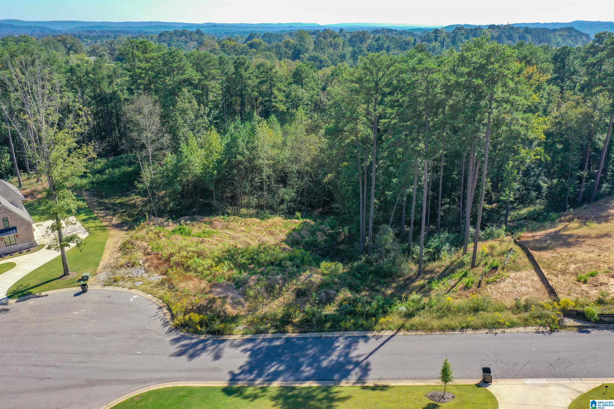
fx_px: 478
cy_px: 204
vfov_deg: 46.4
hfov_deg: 65.5
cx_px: 307
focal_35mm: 28
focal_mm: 10.26
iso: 100
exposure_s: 1/240
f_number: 5.6
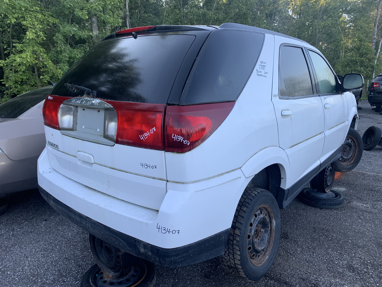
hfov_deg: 67.3
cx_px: 191
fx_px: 287
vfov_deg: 53.1
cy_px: 144
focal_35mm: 26
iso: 25
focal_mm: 4.25
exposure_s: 1/191
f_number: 1.8
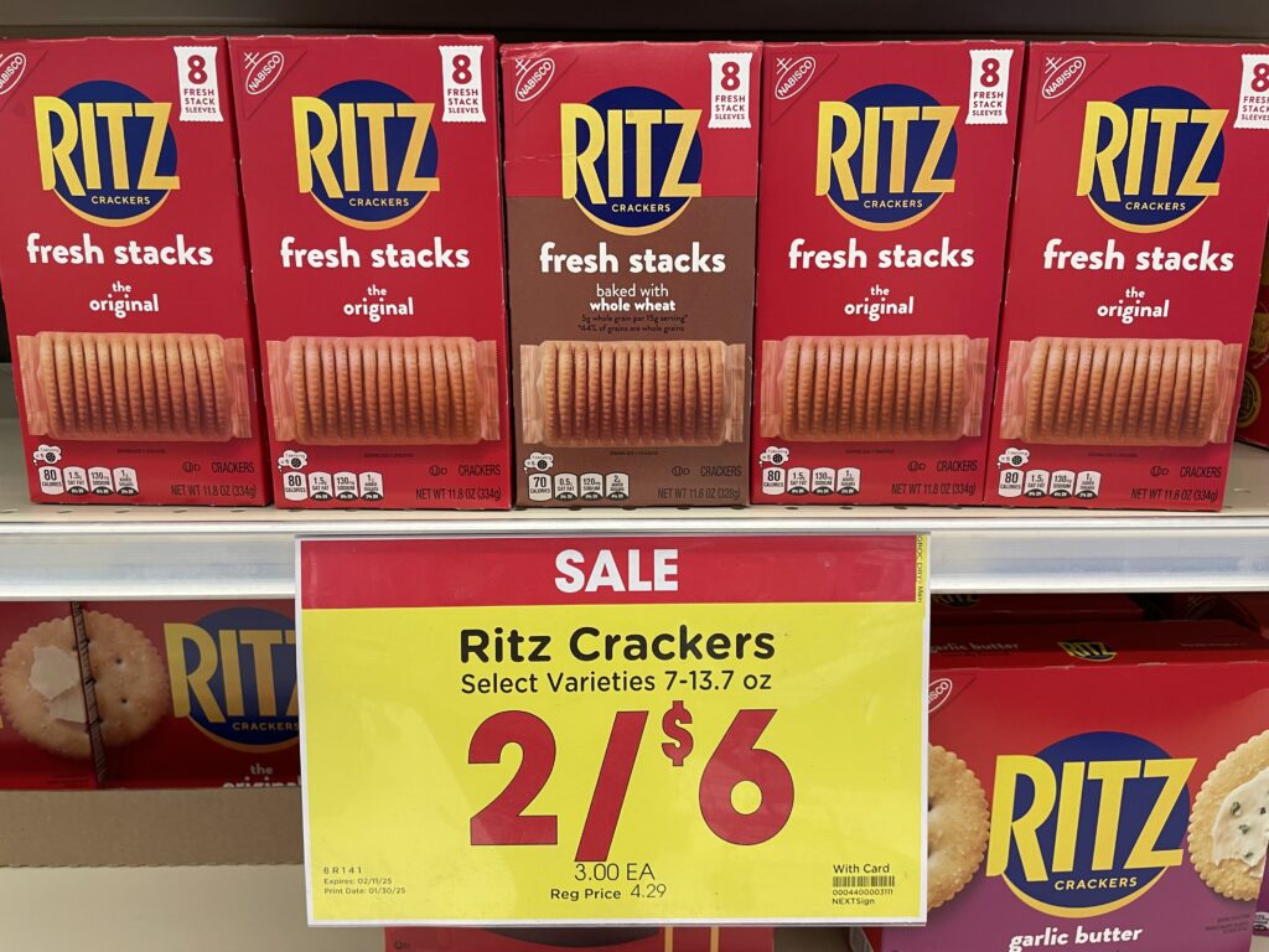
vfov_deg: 53.1
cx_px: 634
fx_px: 953
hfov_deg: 67.3
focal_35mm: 26
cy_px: 476
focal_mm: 4.2
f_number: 1.6
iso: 100
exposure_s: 1/60
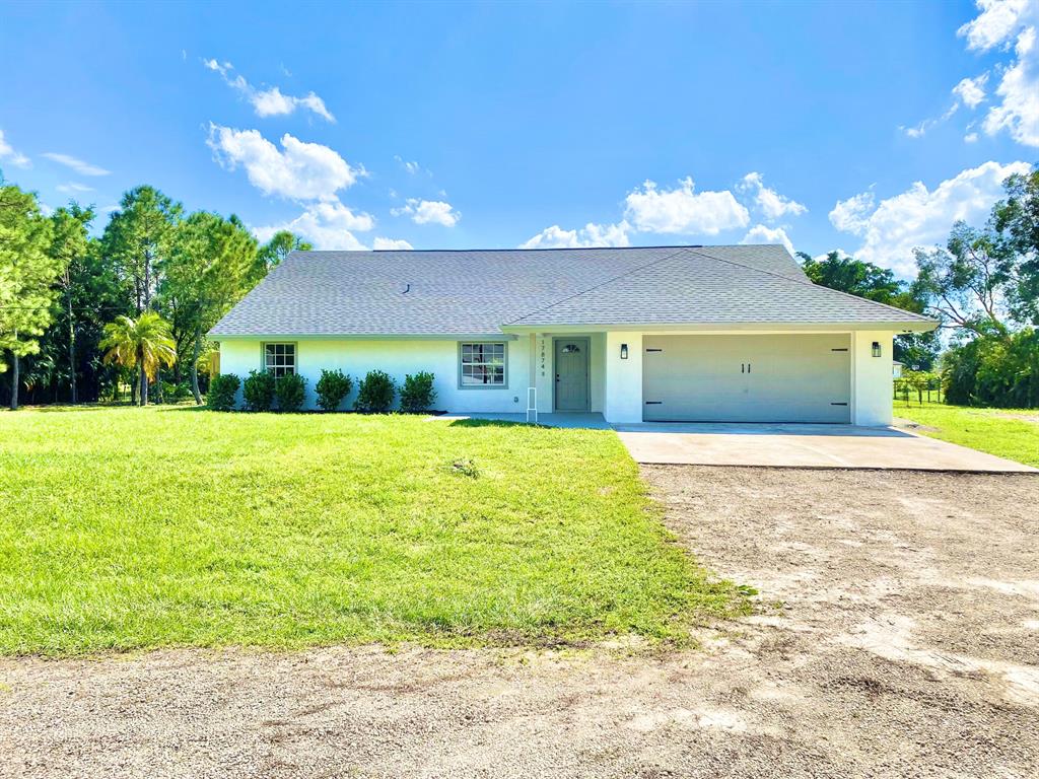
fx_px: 780
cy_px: 390
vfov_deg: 53.1
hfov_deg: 67.3
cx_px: 520
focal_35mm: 26
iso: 32
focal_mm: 4.25
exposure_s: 1/3846
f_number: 1.8
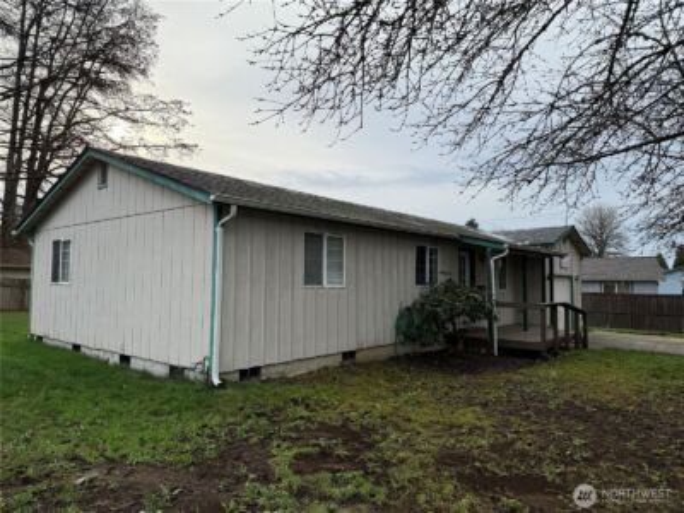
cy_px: 256
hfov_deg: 71.6
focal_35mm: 24
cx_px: 342
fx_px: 474
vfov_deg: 56.8
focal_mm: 6.76
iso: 80
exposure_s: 1/2000
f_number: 1.78
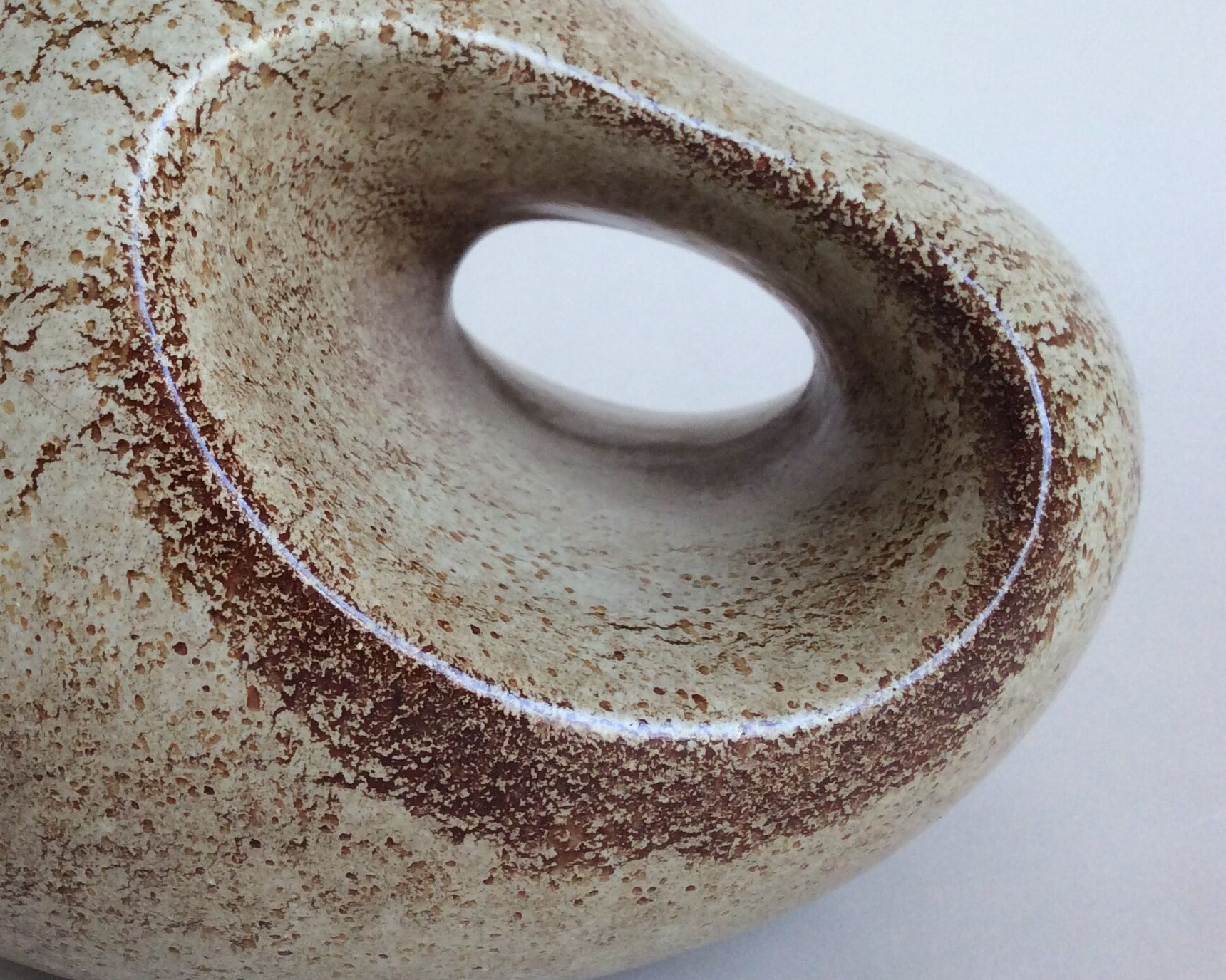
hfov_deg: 38.7
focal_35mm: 47
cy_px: 405
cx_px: 339
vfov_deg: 32.0
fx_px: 1705
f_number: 2.4
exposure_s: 1/100
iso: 64
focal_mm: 3.3
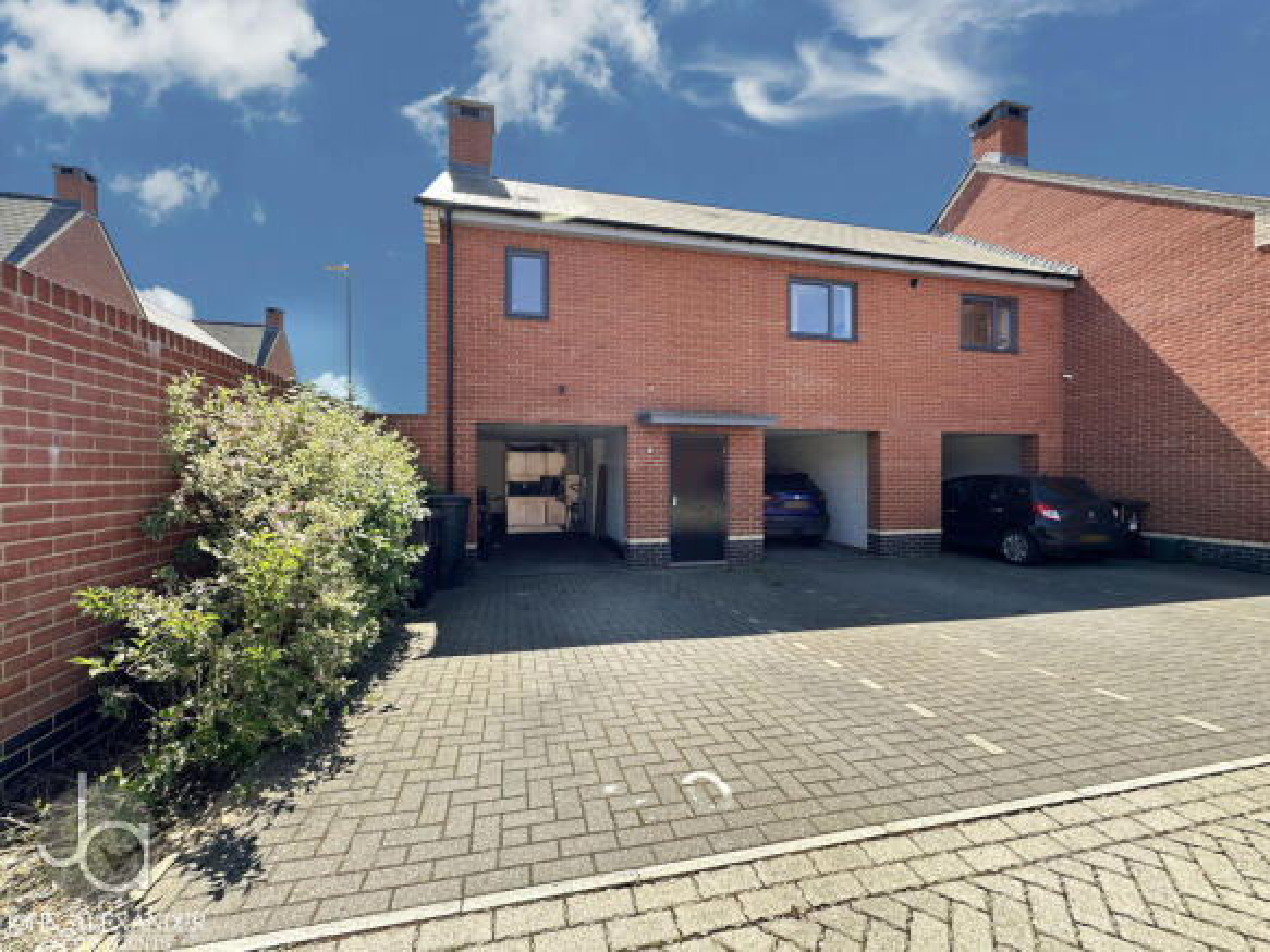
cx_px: 635
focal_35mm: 14
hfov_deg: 102.1
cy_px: 476
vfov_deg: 85.7
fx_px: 514
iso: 40
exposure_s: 1/489
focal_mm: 2.22
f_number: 2.2
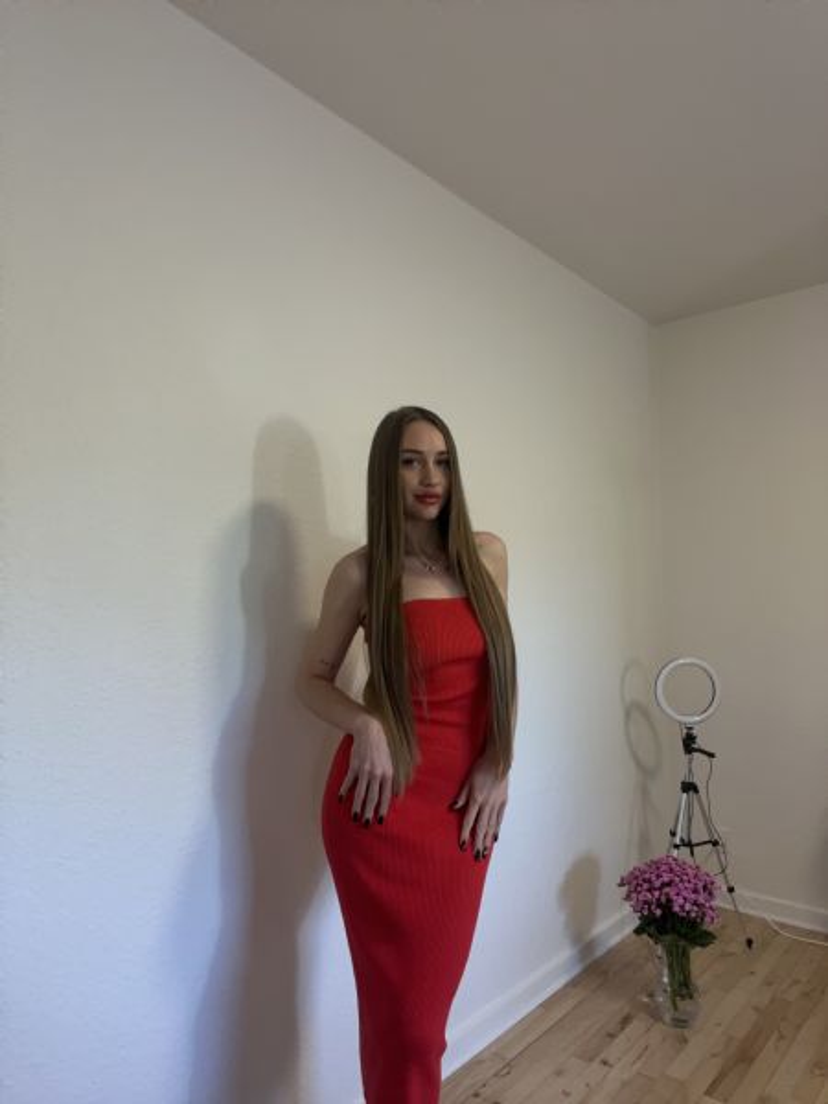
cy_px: 552
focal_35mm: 23
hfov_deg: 58.9
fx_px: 734
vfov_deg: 73.9
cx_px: 414
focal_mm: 2.71
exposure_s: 1/50
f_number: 2.2
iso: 160
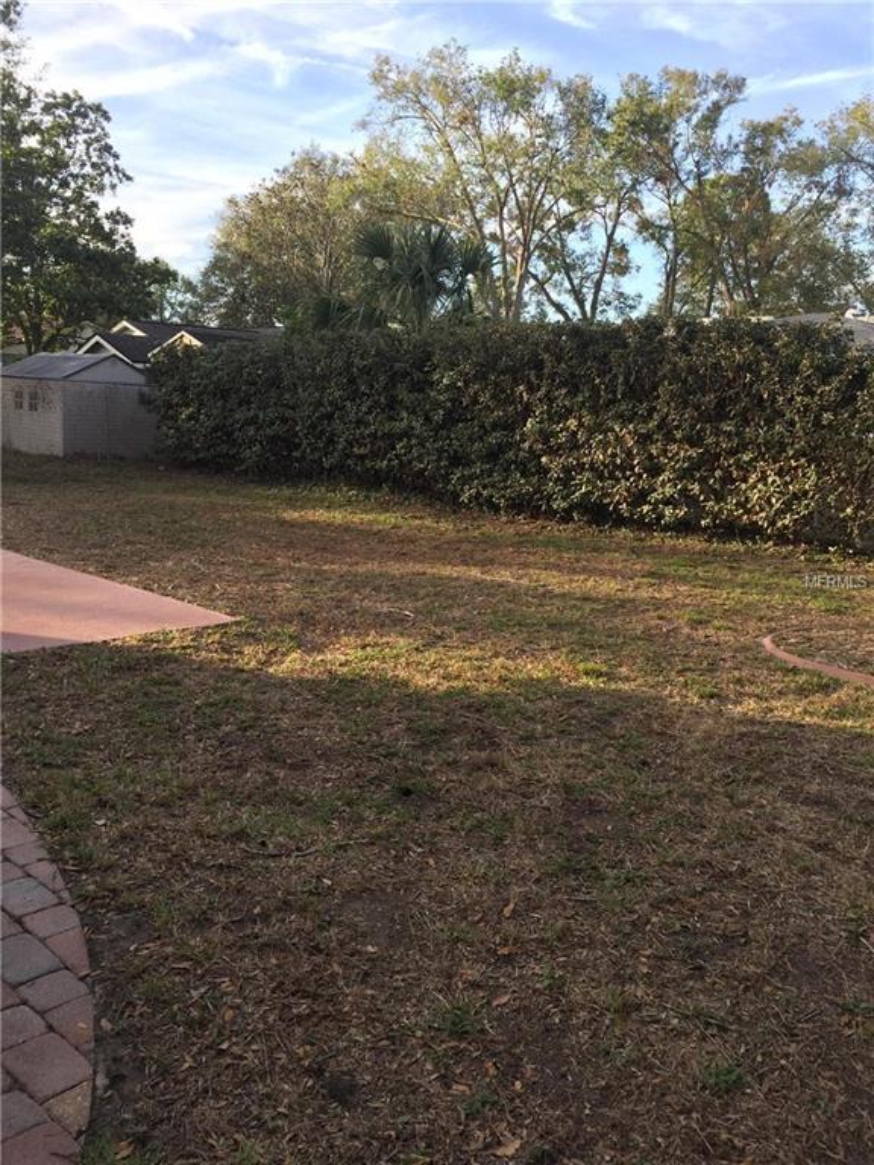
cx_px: 437
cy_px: 582
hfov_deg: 48.2
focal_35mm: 29
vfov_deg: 61.7
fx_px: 976
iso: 32
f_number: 2.2
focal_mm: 4.15
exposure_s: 1/380
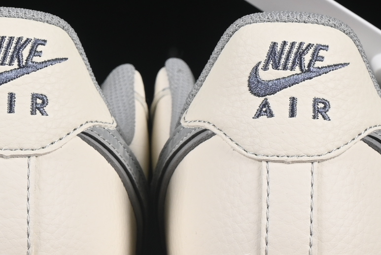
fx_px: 2858
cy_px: 123
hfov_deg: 7.6
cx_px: 166
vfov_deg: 5.1
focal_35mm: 270
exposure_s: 1/80
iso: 160
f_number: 8
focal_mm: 50
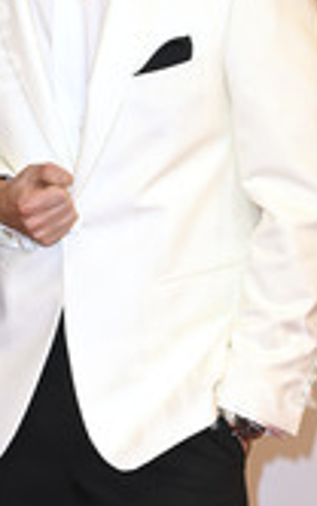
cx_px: -46
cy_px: 226
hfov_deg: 6.8
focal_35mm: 191
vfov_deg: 11.0
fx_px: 2636
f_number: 7.1
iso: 640
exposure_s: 1/200
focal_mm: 78
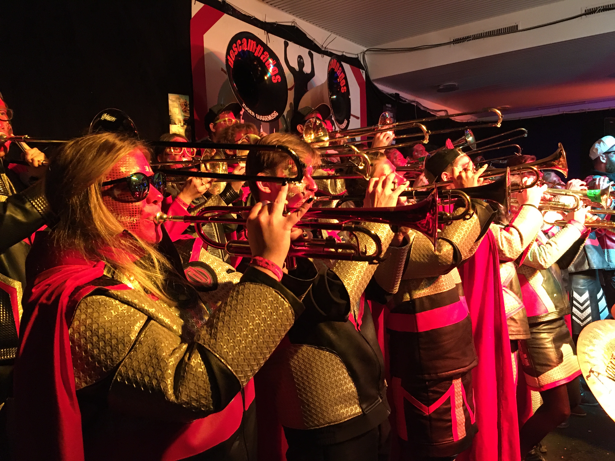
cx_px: 308
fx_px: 515
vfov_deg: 48.2
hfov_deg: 61.7
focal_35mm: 29
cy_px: 230
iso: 200
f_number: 2.2
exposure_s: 1/17
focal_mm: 4.15
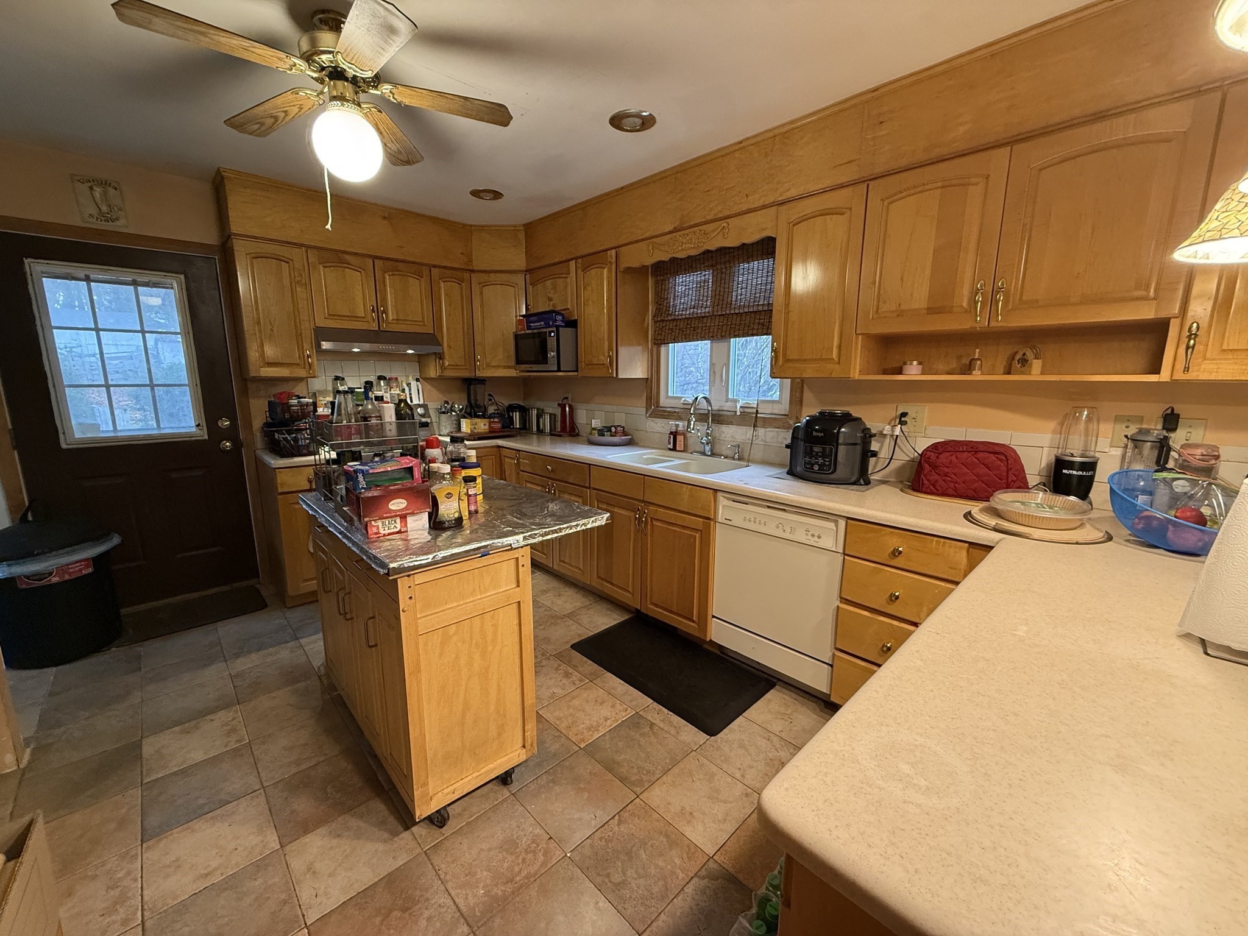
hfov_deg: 102.1
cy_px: 468
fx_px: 505
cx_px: 624
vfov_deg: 85.7
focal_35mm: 14
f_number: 2.2
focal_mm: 2.22
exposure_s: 1/60
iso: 400
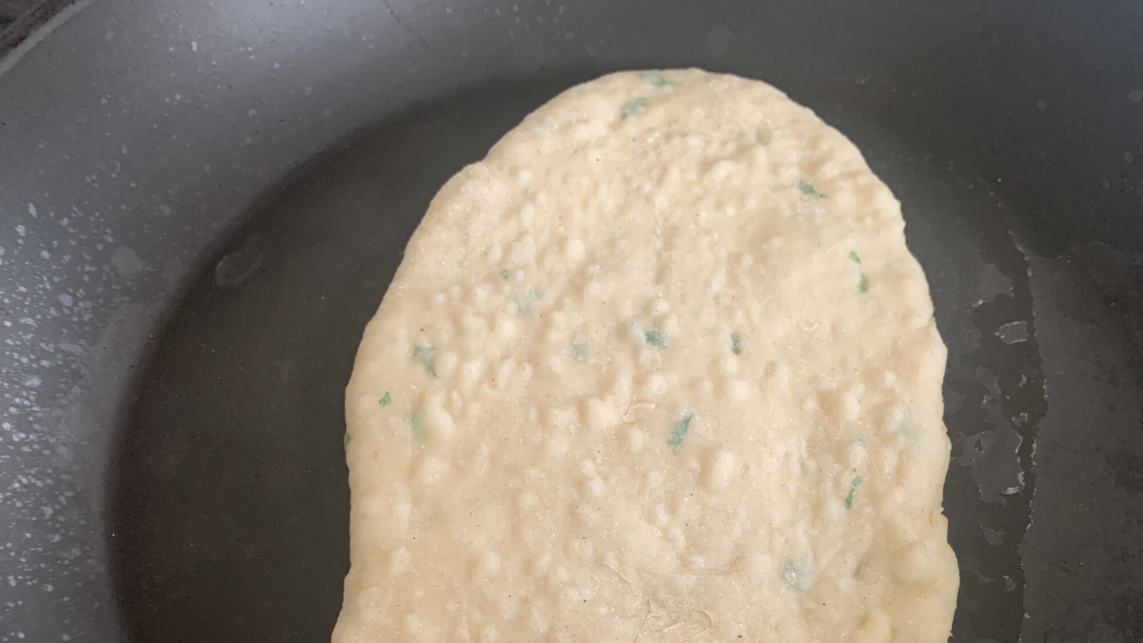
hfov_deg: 55.2
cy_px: 528
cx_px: 624
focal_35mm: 36
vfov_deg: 31.8
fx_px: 1091
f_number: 1.8
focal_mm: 4.25
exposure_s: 1/60
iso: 250
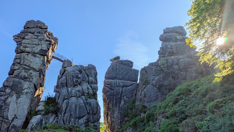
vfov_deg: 41.3
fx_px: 174
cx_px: 117
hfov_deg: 67.9
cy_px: 81
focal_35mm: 28
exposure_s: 1/1513
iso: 39
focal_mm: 5.43
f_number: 1.89
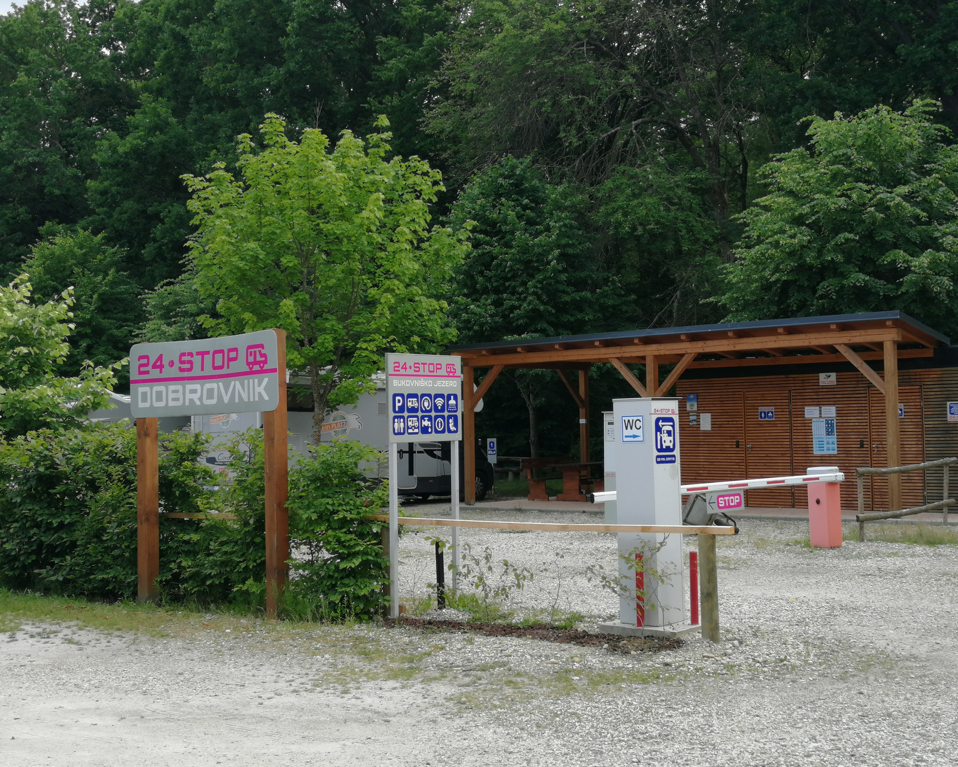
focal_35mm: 39
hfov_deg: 46.8
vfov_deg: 38.2
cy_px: 383
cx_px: 510
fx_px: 1106
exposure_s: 1/181
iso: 50
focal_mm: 3.95
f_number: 1.8
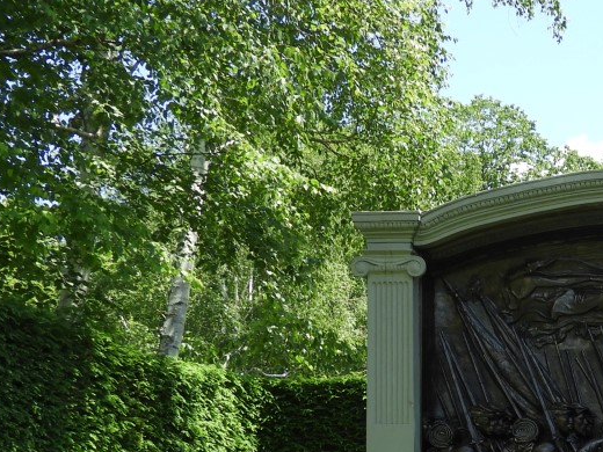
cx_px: 727
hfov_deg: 21.8
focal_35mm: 83
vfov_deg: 16.8
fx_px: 1446
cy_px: 581
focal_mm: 5.4
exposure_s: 1/400
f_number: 3.5
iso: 100
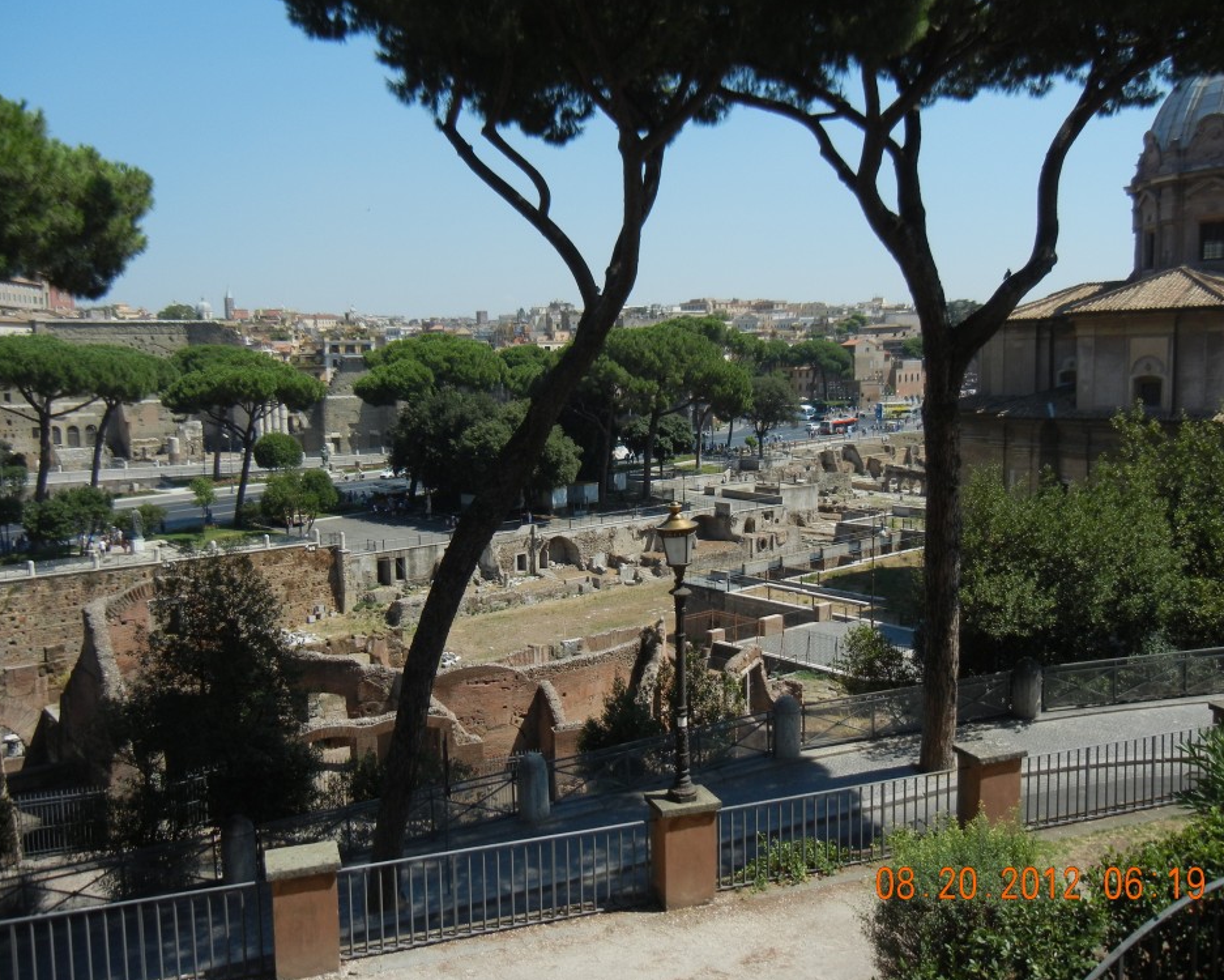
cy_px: 486
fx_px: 1159
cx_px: 618
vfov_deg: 45.8
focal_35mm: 32
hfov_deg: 55.7
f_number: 7
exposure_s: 1/397
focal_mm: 5.4
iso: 160
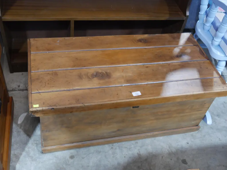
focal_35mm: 40
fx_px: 262
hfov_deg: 46.8
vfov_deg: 36.0
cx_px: 114
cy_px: 85
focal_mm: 20
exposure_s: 1/60
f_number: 4.4
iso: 2000
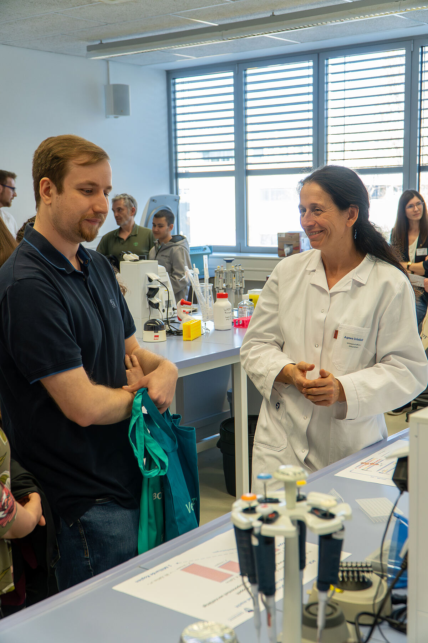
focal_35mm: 45
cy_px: 322
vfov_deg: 43.6
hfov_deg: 29.9
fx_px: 802
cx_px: 214
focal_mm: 30
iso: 1250
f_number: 4
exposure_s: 1/400
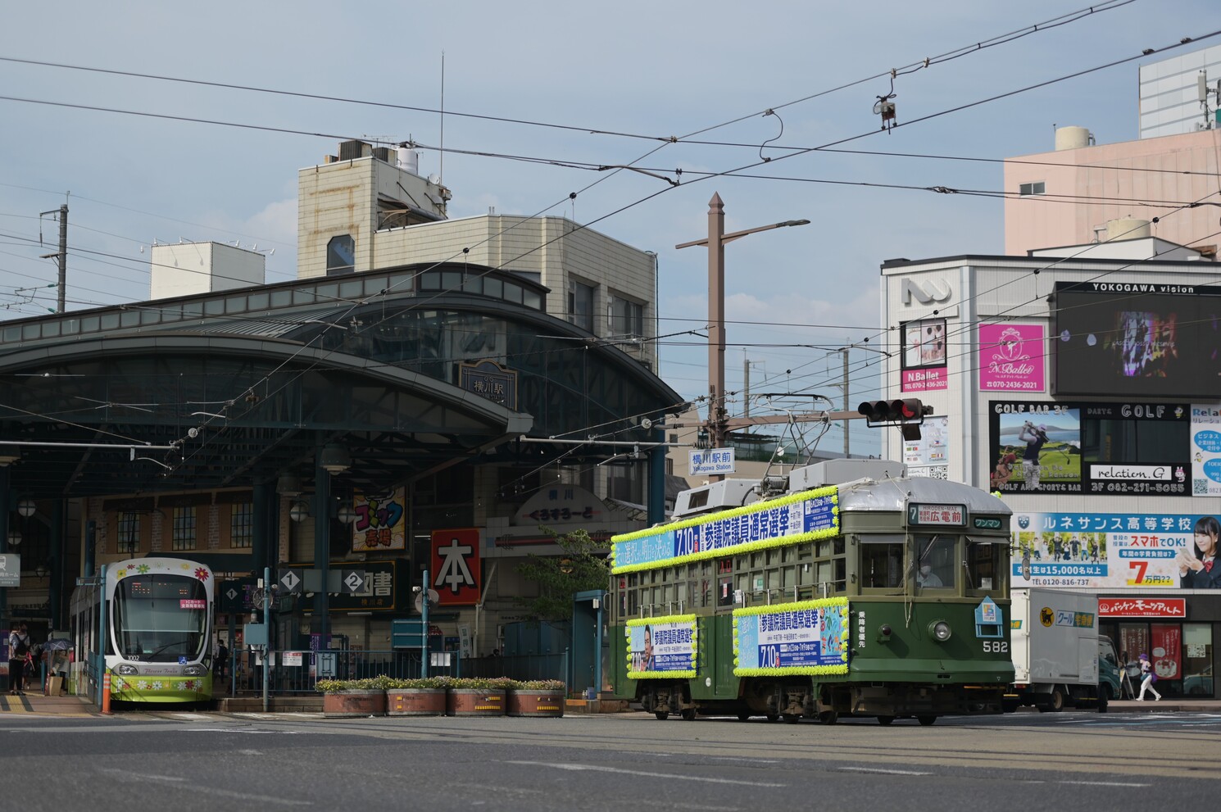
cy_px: 406
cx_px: 610
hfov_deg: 28.9
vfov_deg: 19.4
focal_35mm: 70
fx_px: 2372
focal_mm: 70
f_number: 2.8
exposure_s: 1/1600
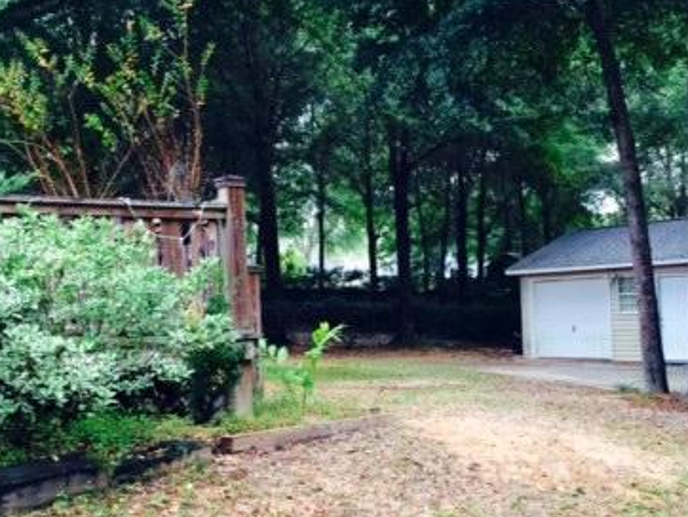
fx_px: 1054
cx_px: 390
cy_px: 298
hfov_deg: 36.1
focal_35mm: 53
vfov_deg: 27.5
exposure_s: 1/30
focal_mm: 4.12
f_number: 2.2
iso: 125
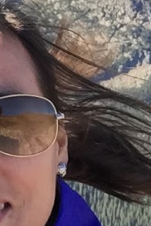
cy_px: 70
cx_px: -128
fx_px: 761
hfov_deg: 10.6
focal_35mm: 121
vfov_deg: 16.9
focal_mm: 2.65
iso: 32
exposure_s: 1/529
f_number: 2.2
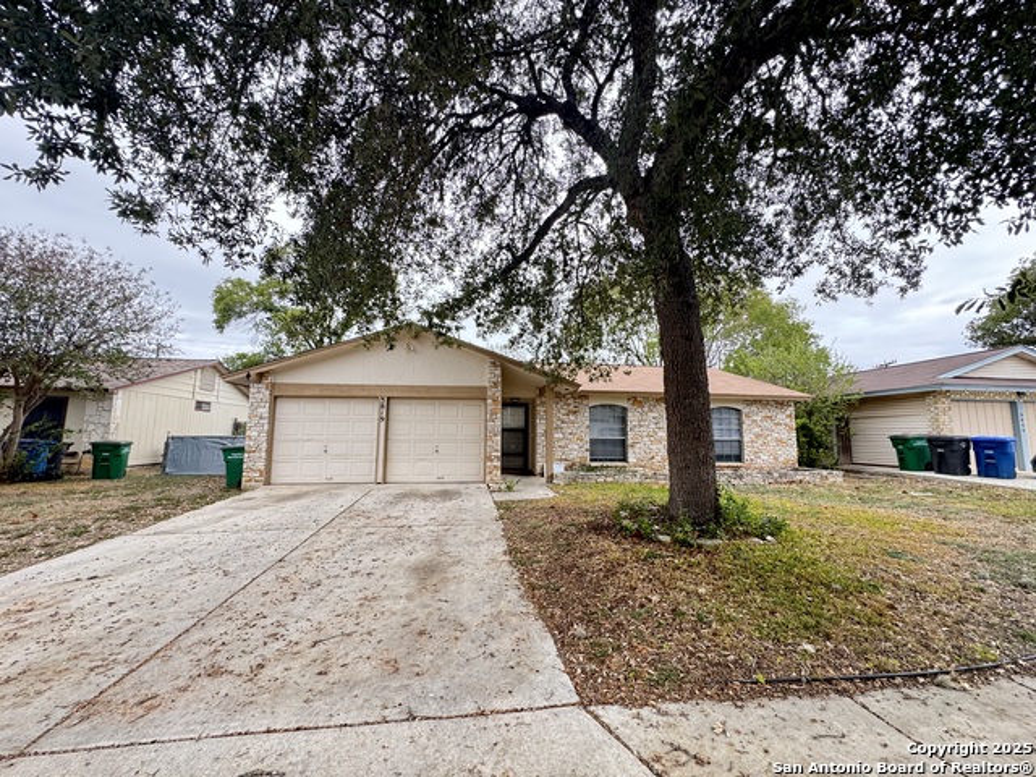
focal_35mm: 14
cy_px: 388
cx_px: 518
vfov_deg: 85.7
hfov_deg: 102.1
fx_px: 419
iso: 80
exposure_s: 1/99
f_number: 2.2
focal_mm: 2.22
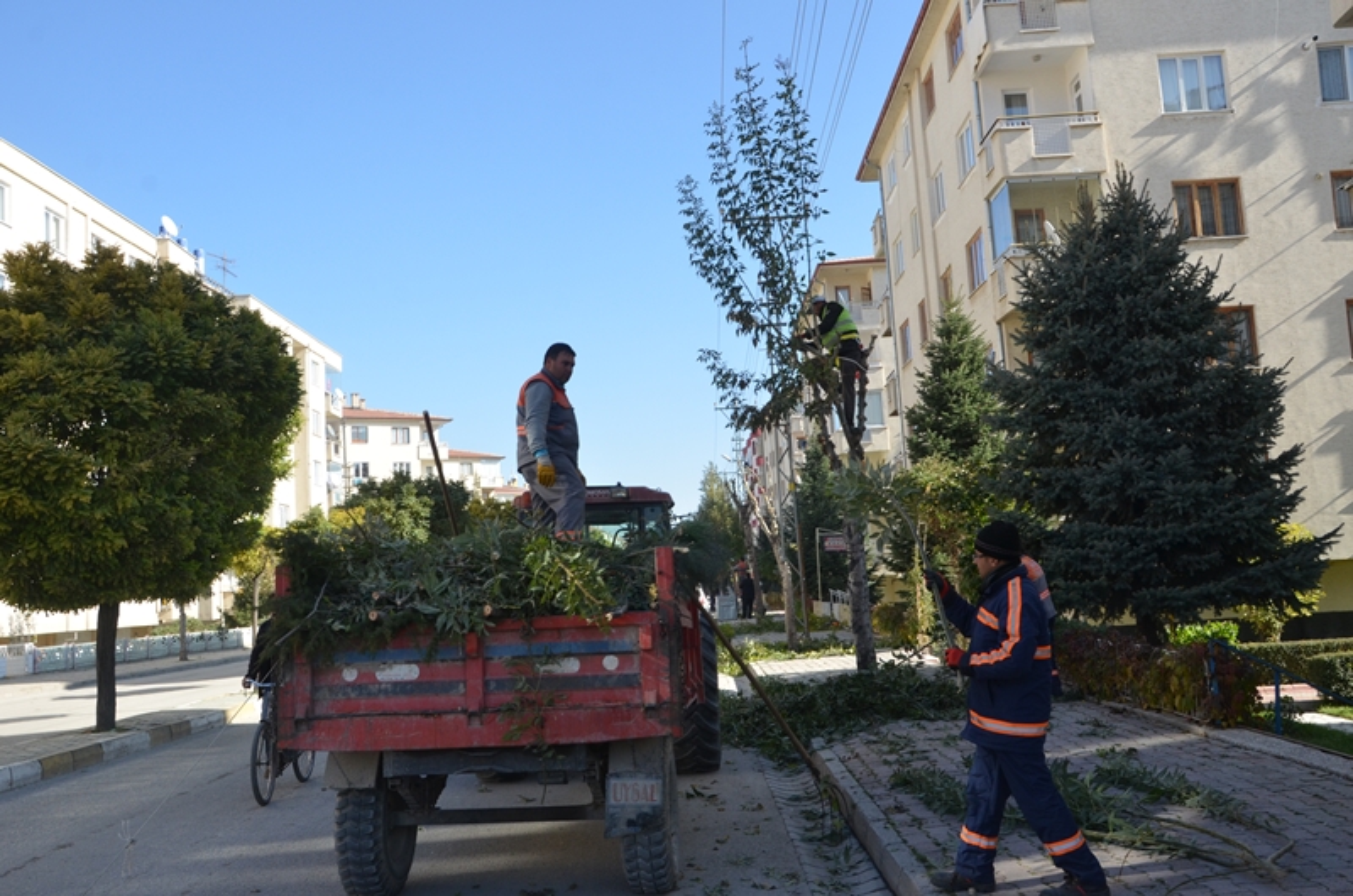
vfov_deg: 41.5
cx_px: 676
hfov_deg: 59.6
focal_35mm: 32
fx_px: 1182
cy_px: 448
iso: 400
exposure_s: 1/400
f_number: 10
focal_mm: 21
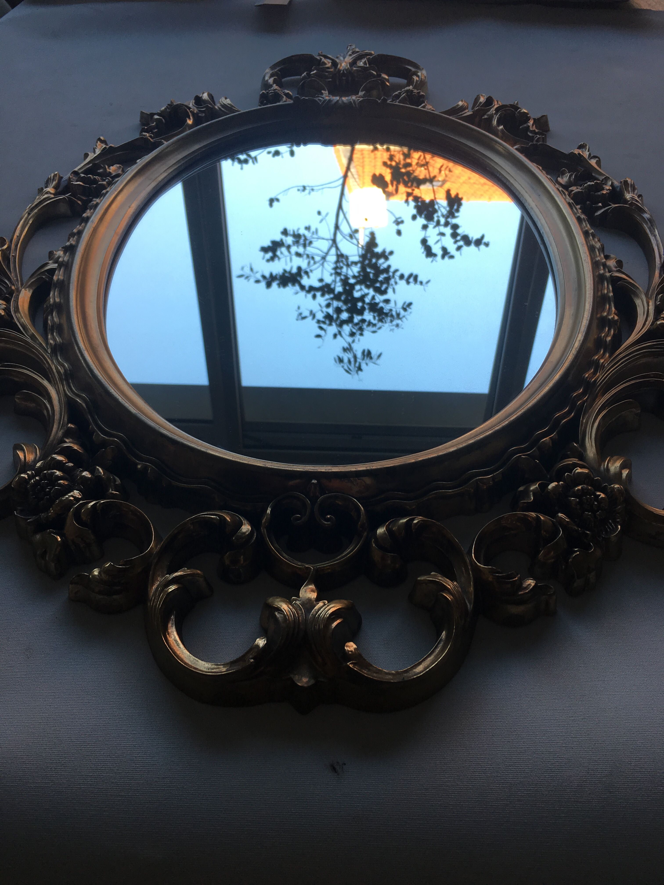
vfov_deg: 61.7
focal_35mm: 29
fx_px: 742
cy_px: 442
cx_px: 332
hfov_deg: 48.2
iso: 25
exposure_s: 1/122
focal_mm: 4.15
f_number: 2.2
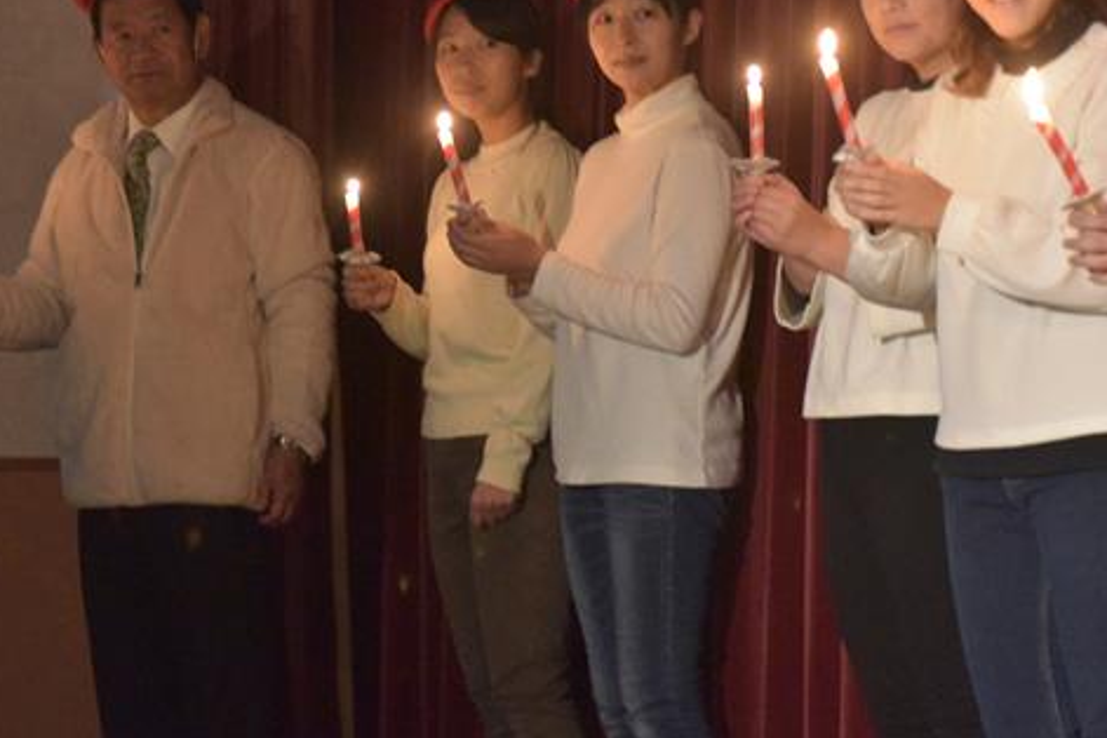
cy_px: 302
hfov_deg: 11.7
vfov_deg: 7.8
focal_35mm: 175
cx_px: 623
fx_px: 5381
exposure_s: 1/30
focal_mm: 112
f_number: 4.2
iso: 8000
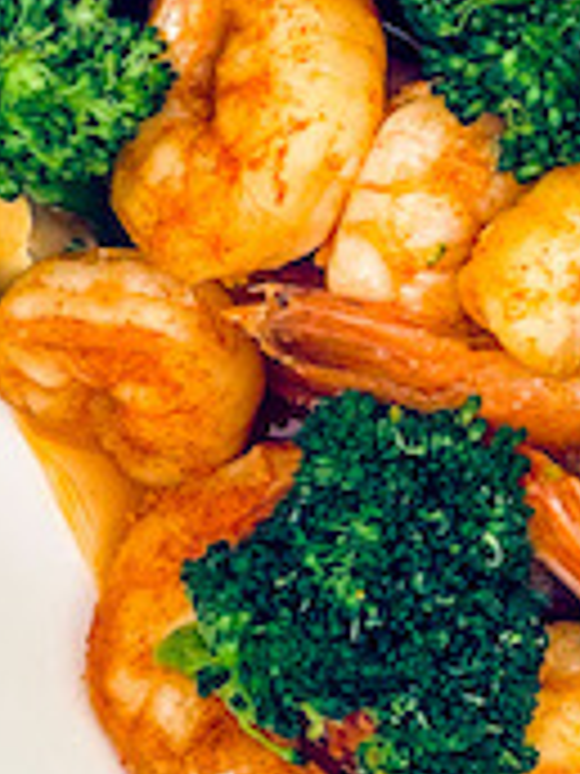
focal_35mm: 101
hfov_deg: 14.3
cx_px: 656
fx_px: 2256
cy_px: 124
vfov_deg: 19.2
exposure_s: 1/60
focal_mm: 4.25
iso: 125
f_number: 1.8
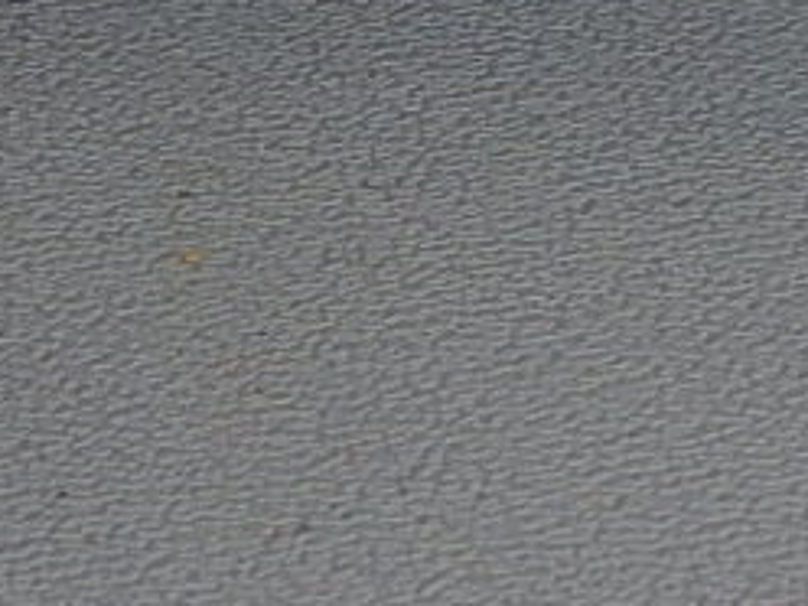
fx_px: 8123
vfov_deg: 4.2
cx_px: 811
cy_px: -906
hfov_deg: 5.7
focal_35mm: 348
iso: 160
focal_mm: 9.7
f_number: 3.8
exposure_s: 1/30
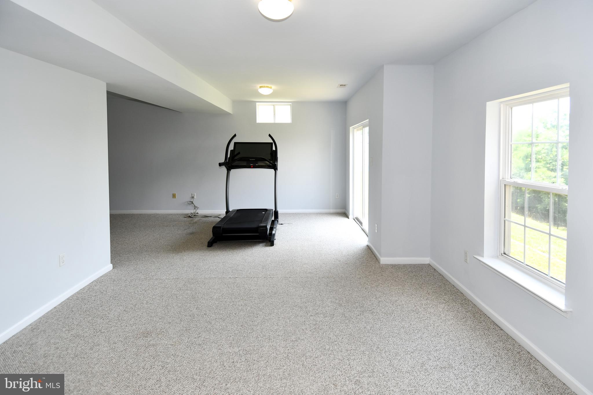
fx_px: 296
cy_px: 198
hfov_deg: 90.0
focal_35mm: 18
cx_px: 296
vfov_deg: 67.4
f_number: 5
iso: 200
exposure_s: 1/100
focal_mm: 12
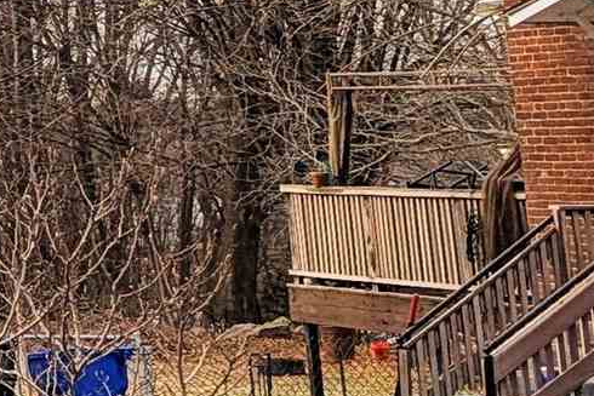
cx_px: -1130
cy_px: -304
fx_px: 2575
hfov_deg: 10.1
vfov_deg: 8.5
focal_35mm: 156
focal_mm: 6.9
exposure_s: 1/1294
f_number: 1.68
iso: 16
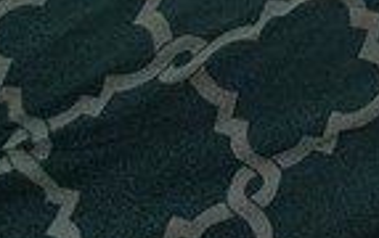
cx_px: 941
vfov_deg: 6.5
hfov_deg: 10.3
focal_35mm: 174
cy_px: -616
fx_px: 1801
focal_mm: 5.4
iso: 64
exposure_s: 1/180
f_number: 1.8
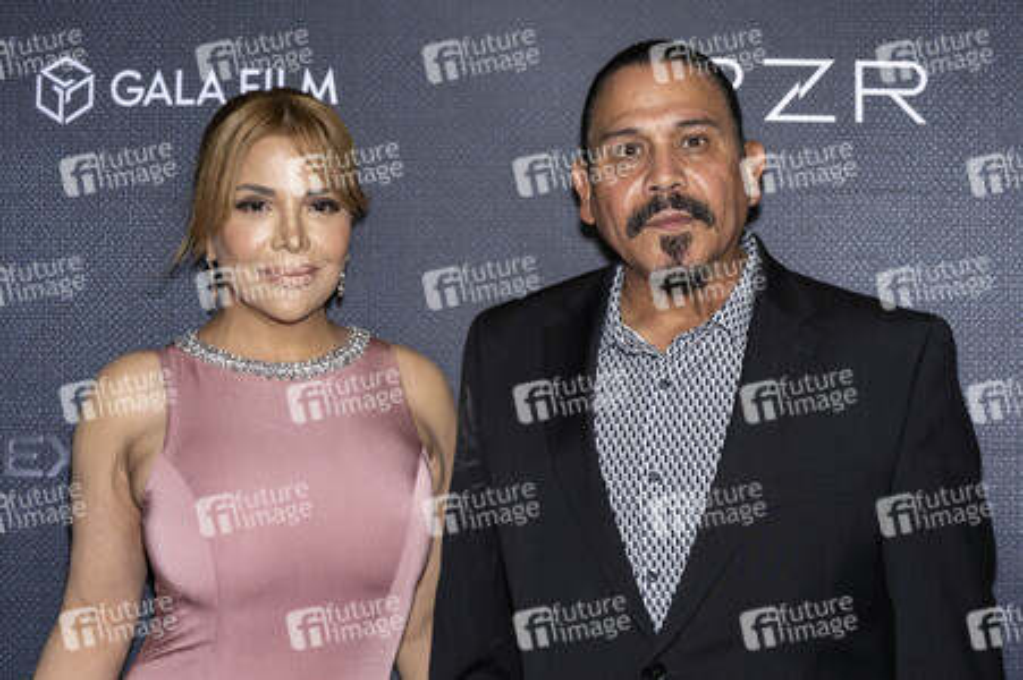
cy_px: 340
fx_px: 1363
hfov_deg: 41.1
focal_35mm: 48
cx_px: 512
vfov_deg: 28.0
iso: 800
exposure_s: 1/200
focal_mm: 48
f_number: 5.6
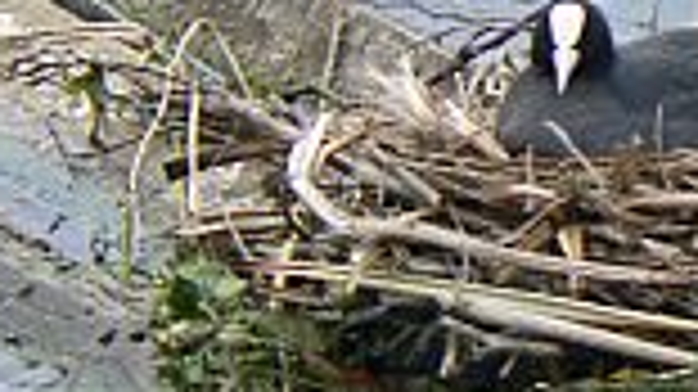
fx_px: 13042
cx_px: 657
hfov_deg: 3.1
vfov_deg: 1.7
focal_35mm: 705
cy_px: 79
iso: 80
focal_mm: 47.8
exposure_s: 1/100
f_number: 5.6
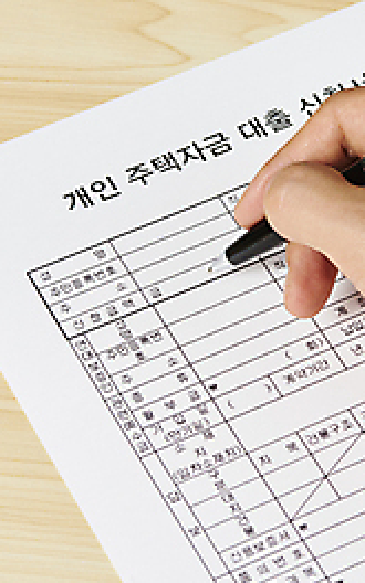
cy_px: 320
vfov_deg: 12.9
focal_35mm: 162
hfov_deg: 8.1
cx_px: 253
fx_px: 2578
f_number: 16
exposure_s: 1/125
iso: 100
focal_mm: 105
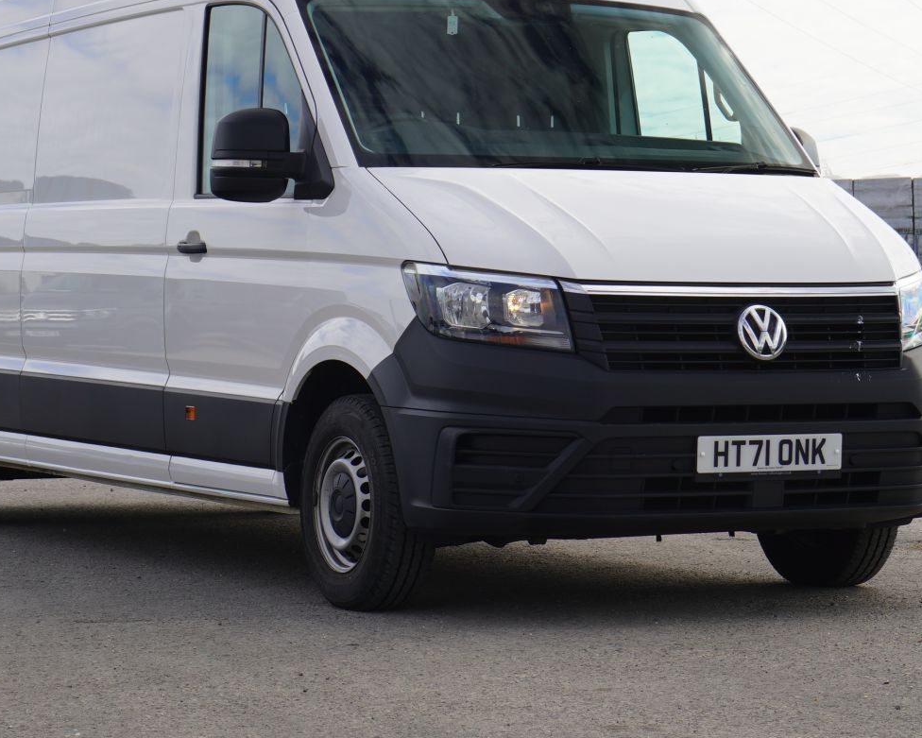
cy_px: 243
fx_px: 2832
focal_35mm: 104
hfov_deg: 18.5
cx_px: 396
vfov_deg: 14.8
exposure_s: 1/100
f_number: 8
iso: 100
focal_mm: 45
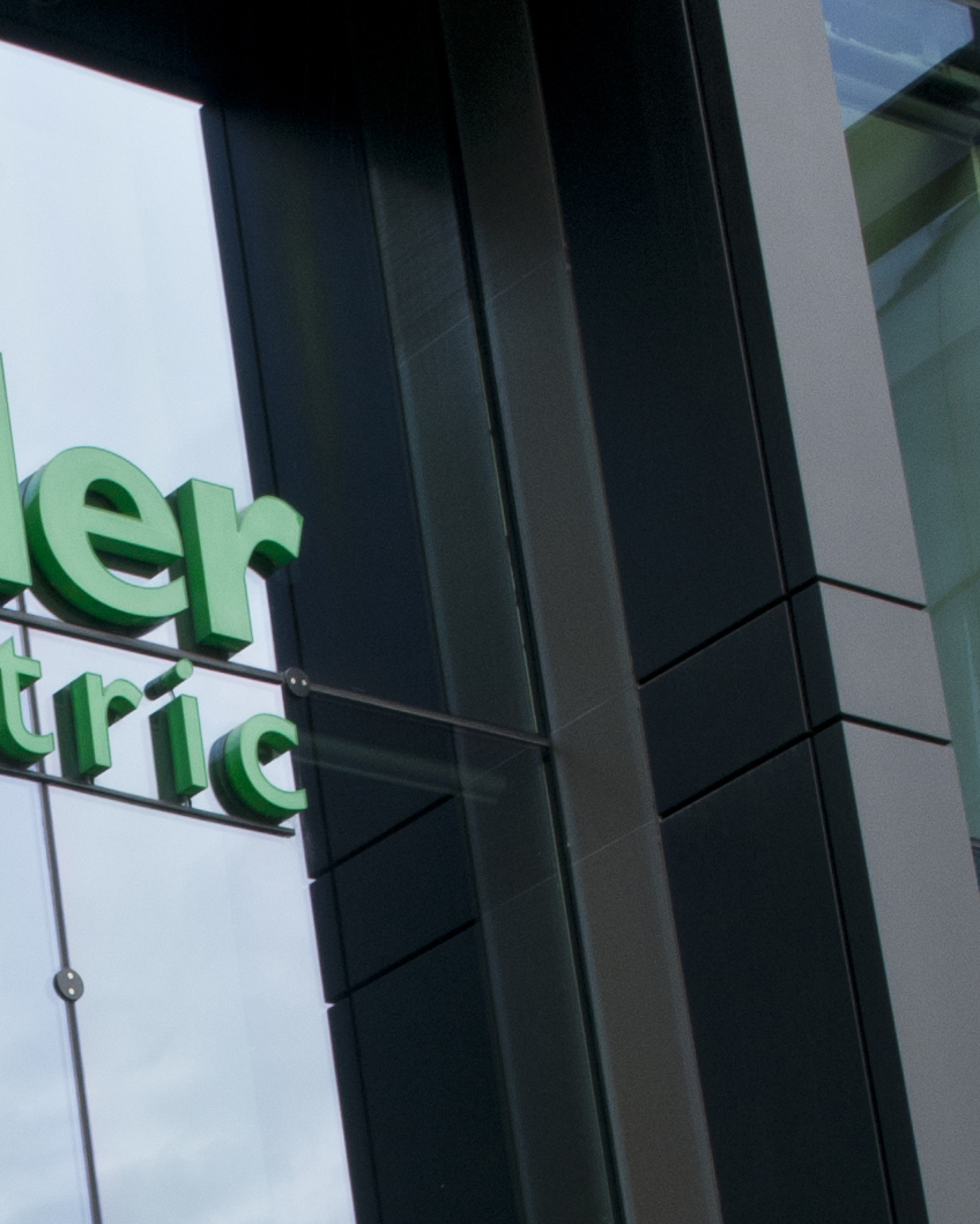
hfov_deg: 11.5
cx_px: -274
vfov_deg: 14.1
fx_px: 4743
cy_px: 1604
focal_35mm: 131
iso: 200
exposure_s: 1/30
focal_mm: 23
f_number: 14
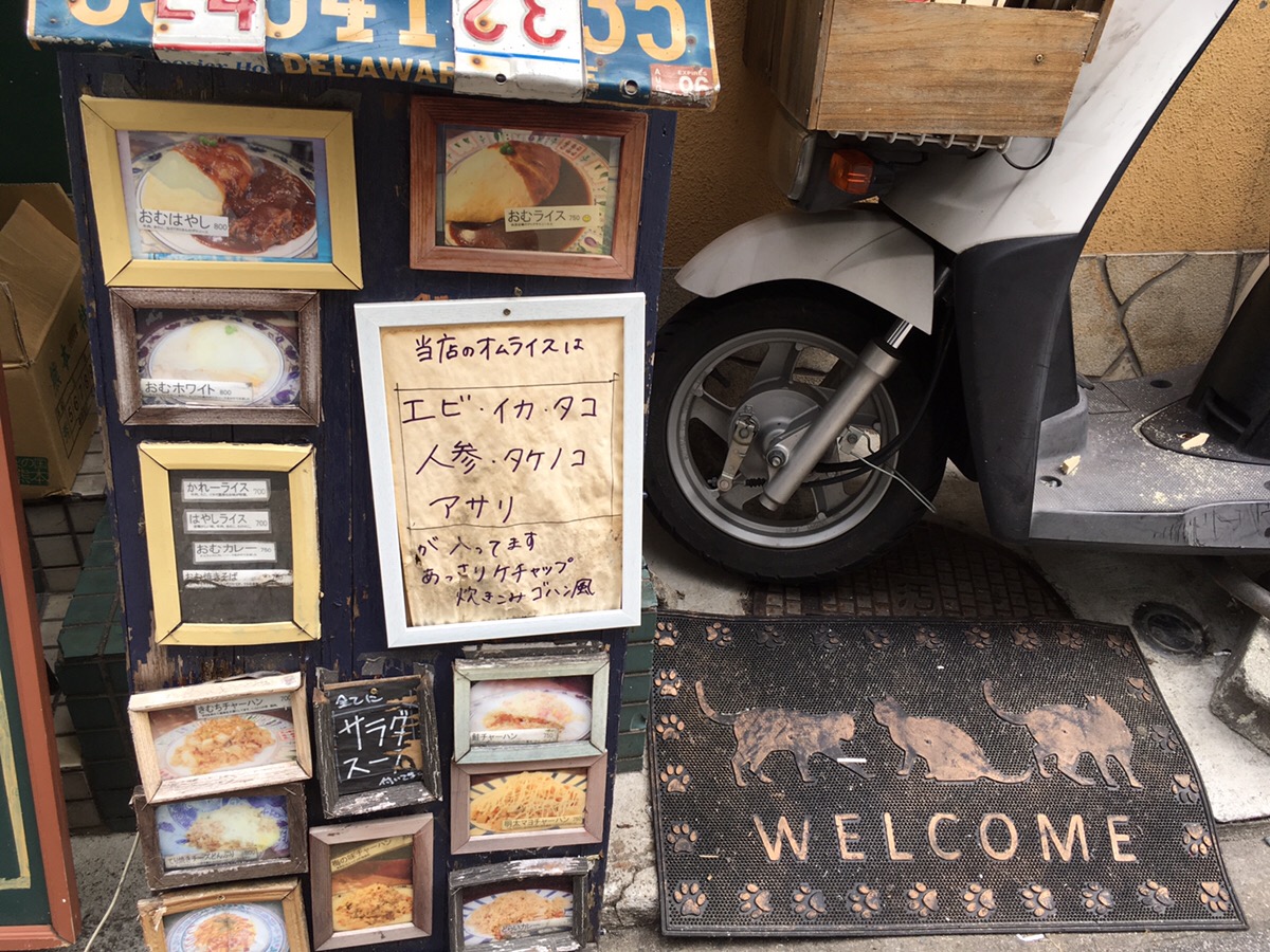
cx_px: 635
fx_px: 1064
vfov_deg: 48.2
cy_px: 476
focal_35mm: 29
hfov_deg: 61.7
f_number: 2.2
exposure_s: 1/155
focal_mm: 4.15
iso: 25
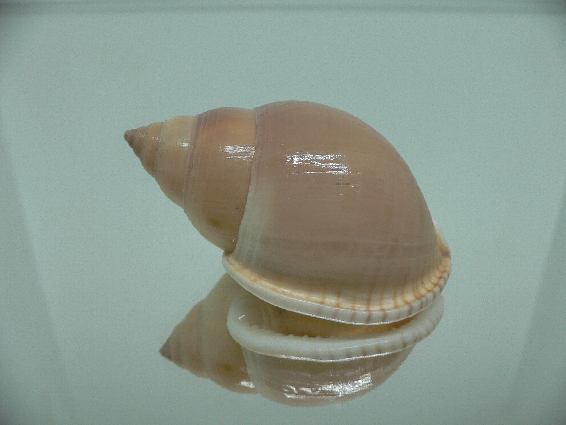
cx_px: 283
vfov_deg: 40.7
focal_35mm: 35
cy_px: 212
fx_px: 572
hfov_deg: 52.6
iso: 100
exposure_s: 1/60
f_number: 2.8
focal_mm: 4.6
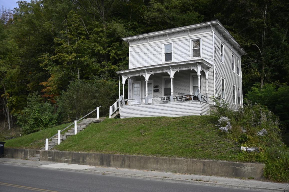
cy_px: 96
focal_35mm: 38
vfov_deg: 35.0
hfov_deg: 50.7
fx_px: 305
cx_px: 144
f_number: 5.6
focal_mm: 38
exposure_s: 1/250
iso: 180
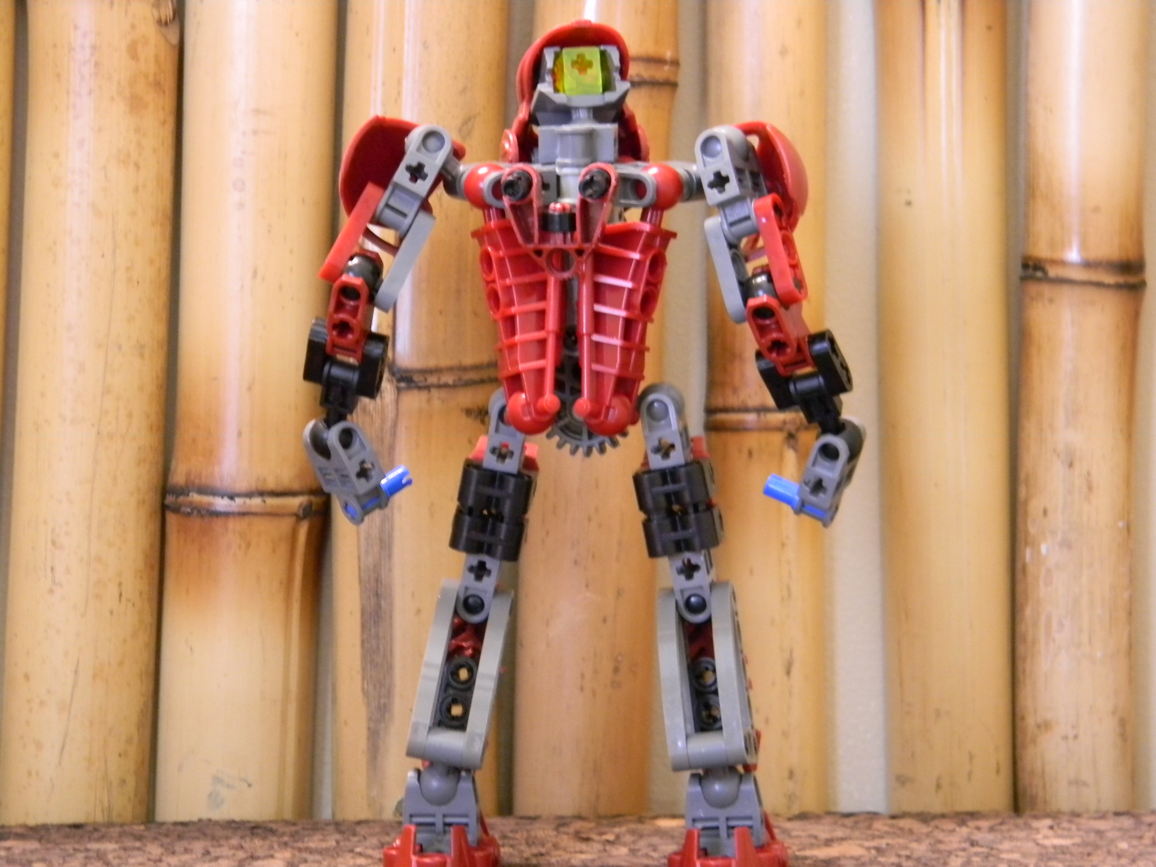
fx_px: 3506
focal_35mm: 105
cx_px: 578
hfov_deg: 18.7
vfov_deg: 14.1
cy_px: 434
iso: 400
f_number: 4.7
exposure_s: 1/1.2
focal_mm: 19
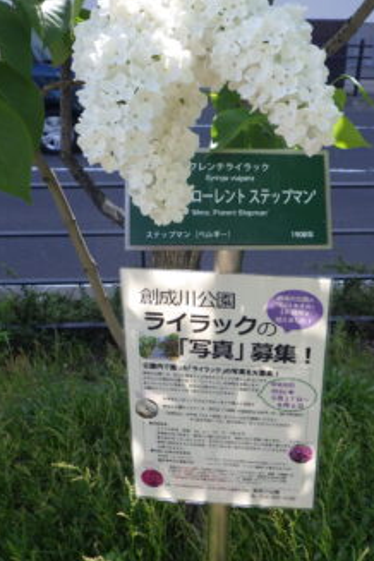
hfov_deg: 34.8
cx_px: 240
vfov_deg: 50.6
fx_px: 592
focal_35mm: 38
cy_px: 256
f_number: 4.2
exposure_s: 1/200
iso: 125
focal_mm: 5
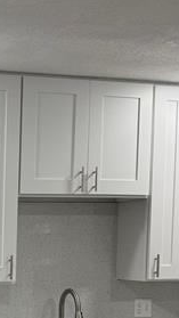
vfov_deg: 27.8
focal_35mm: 72
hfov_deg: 15.5
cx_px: -84
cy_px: 308
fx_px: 607
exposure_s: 1/120
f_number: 1.78
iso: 100
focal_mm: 6.76
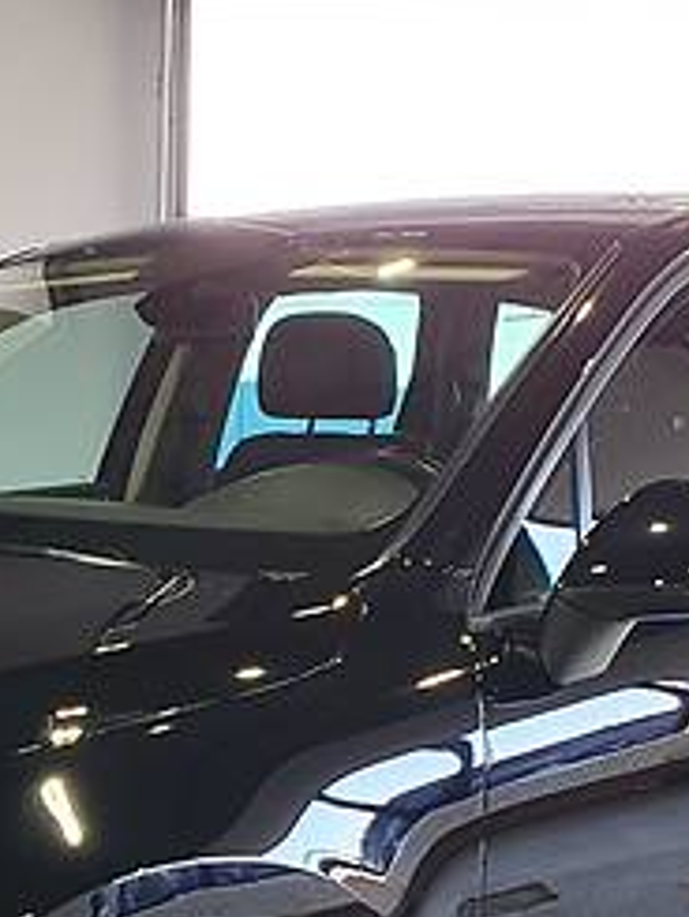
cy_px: 936
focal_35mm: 85
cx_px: 19
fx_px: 2254
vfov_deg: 22.1
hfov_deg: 17.0
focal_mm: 4.3
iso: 64
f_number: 2.4
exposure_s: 1/100
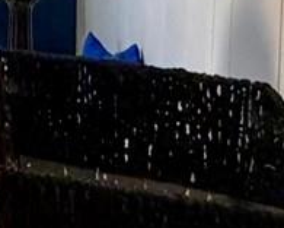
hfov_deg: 11.7
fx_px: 941
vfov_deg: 12.1
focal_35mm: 112
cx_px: -507
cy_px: -243
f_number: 2.2
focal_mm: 2.22
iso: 250
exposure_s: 1/120
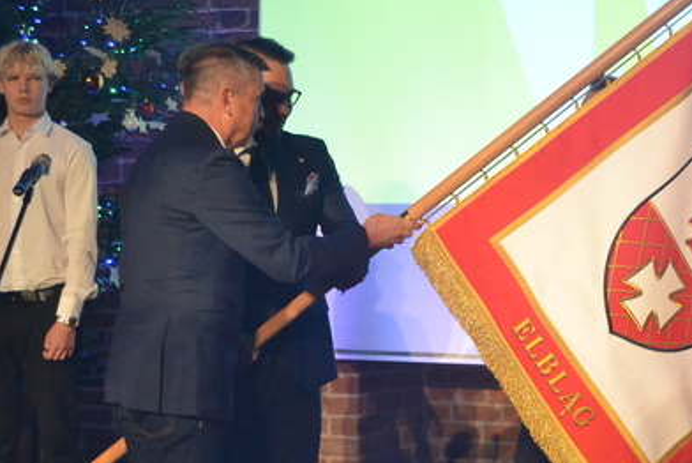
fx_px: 1635
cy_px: 232
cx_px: 499
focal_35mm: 85
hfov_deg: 23.7
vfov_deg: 16.1
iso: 3200
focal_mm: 26
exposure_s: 1/160
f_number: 4.2
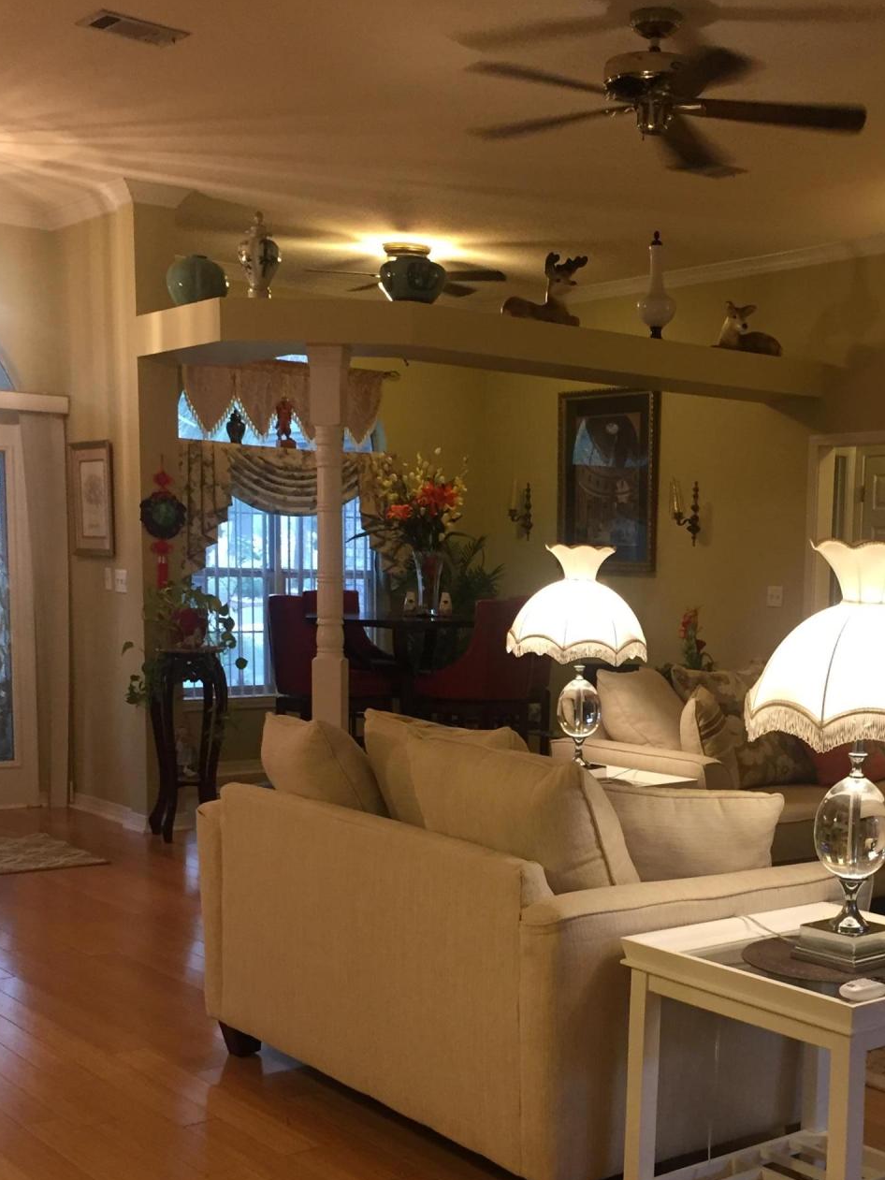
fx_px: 1568
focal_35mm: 46
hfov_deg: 31.1
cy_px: 750
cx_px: 645
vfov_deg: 40.9
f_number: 2.2
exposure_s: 1/30
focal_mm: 4.15
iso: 125
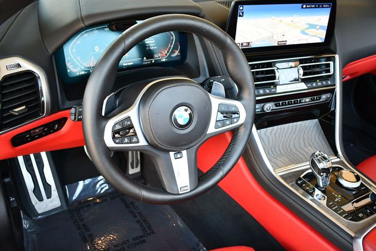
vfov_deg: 36.9
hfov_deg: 53.1
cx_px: 188
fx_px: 376
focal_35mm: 36
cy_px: 126
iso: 800
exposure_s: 1/200
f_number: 3.5
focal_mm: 18
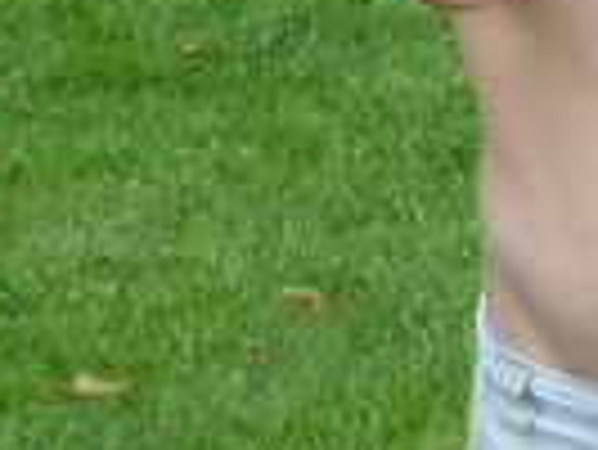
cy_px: 58
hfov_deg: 6.5
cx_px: 1470
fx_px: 4997
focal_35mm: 289
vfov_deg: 5.1
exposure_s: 1/60
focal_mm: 8.6
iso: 125
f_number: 4
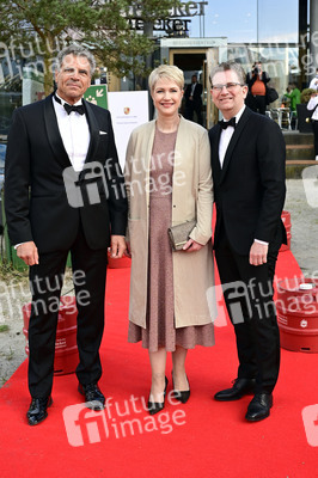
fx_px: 544
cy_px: 239
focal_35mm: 41
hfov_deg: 32.6
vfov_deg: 47.4
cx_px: 159
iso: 400
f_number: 5.6
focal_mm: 41
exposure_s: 1/200
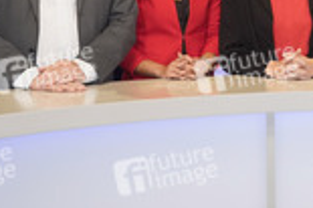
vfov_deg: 14.1
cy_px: 20
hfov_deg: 19.7
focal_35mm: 96
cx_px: 395
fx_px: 834
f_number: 5.6
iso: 2000
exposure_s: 1/160
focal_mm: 33
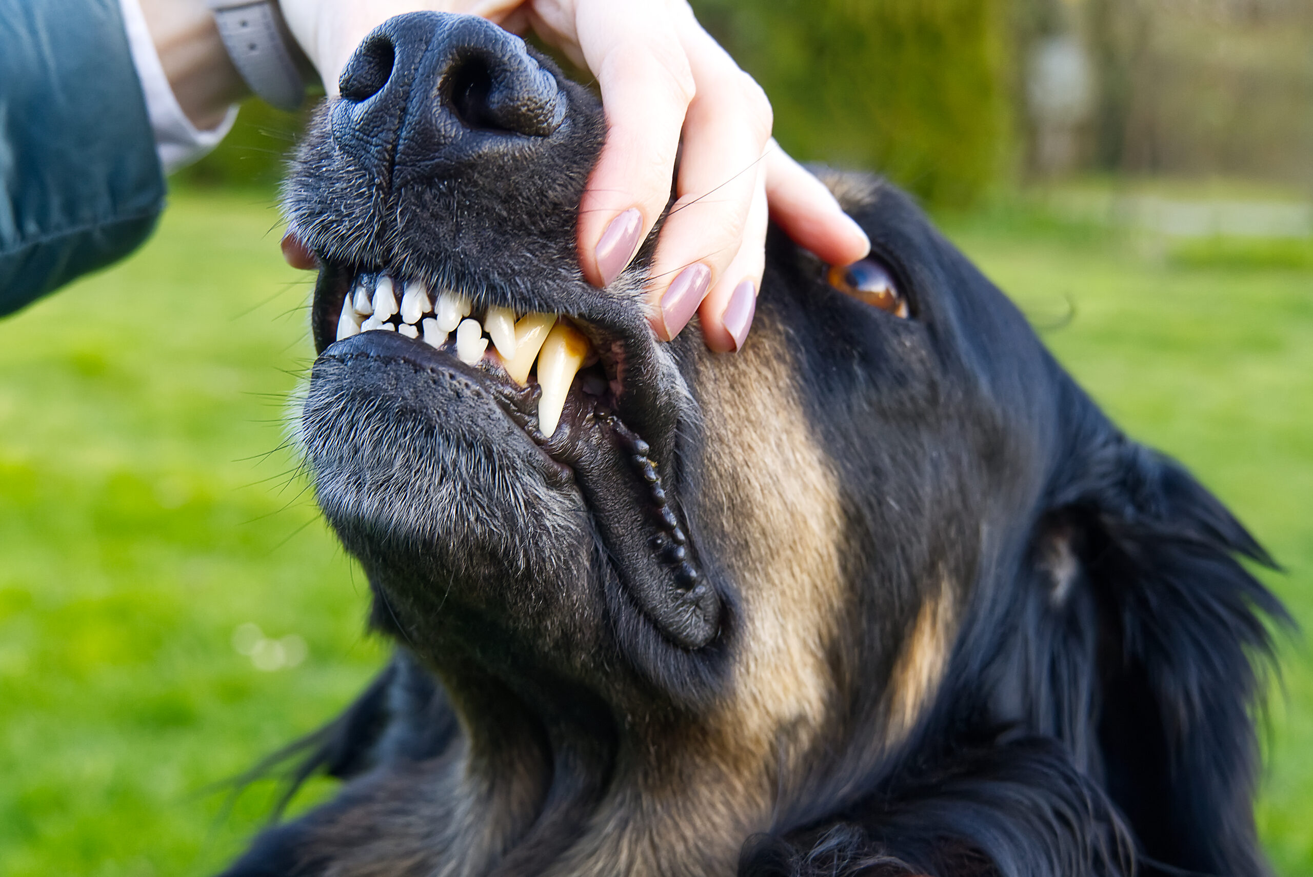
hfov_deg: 37.8
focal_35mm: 52
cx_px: 656
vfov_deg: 25.8
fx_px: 1916
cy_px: 438
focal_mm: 35
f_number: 5.6
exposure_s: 1/125
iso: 1250
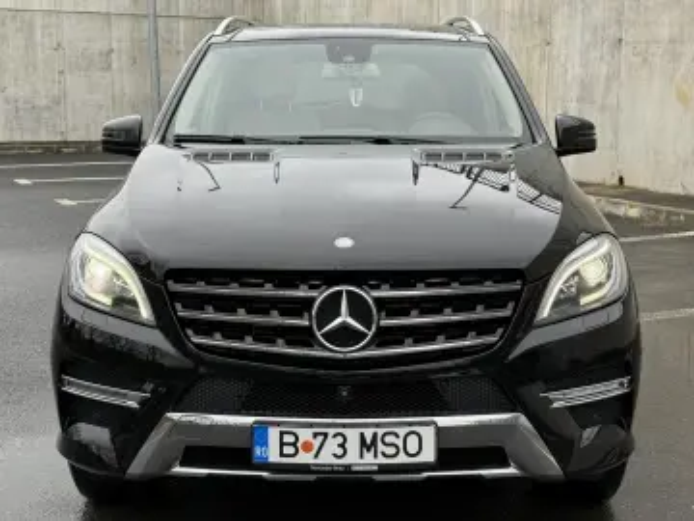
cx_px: 347
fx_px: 962
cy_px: 260
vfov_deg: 30.3
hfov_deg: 39.7
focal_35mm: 48
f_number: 1.78
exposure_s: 1/496
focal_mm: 6.76
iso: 64
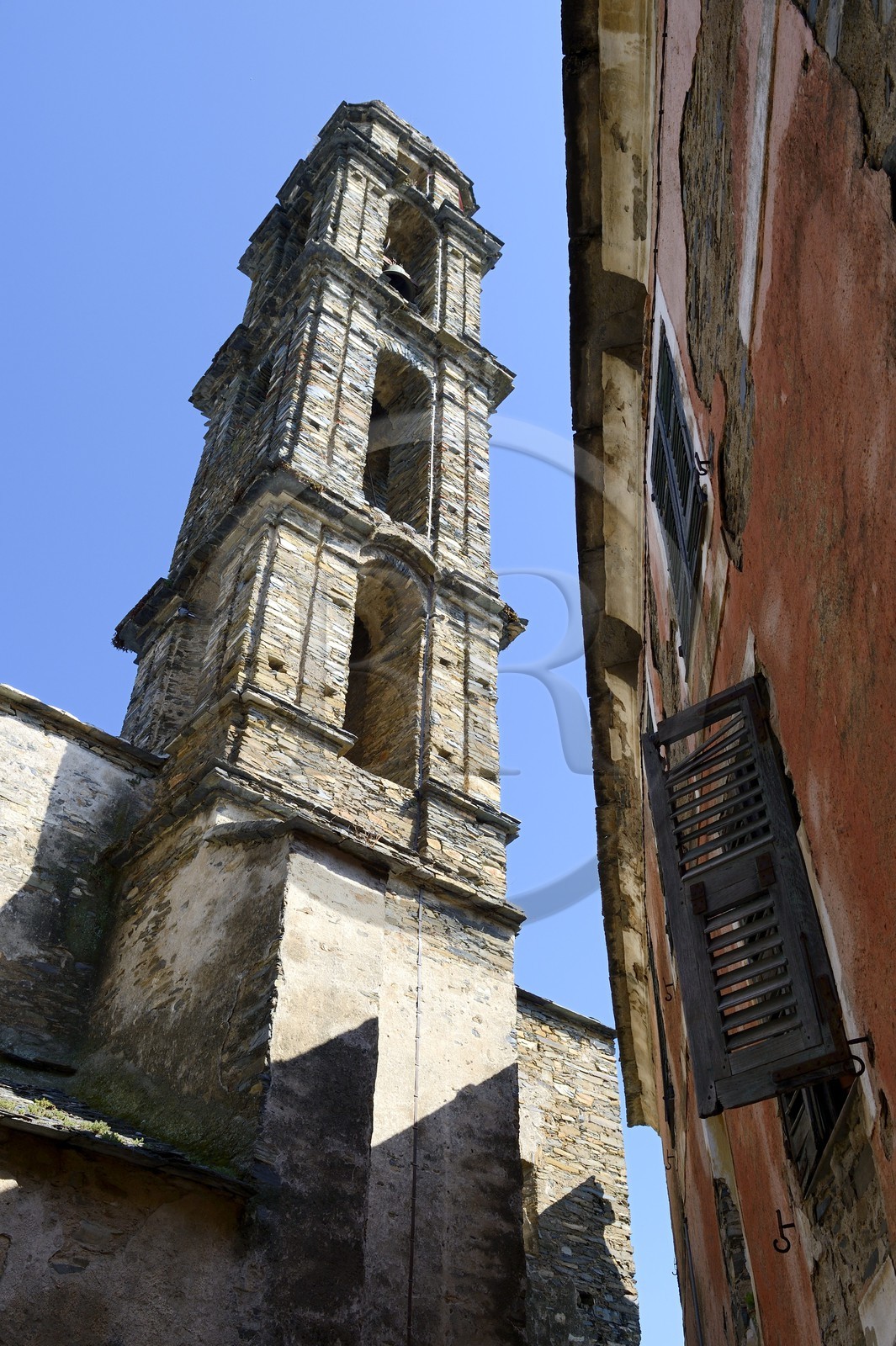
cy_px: 673
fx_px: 1158
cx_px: 448
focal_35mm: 31
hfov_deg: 42.3
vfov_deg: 60.3
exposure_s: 1/250
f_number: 9
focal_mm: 31
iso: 200
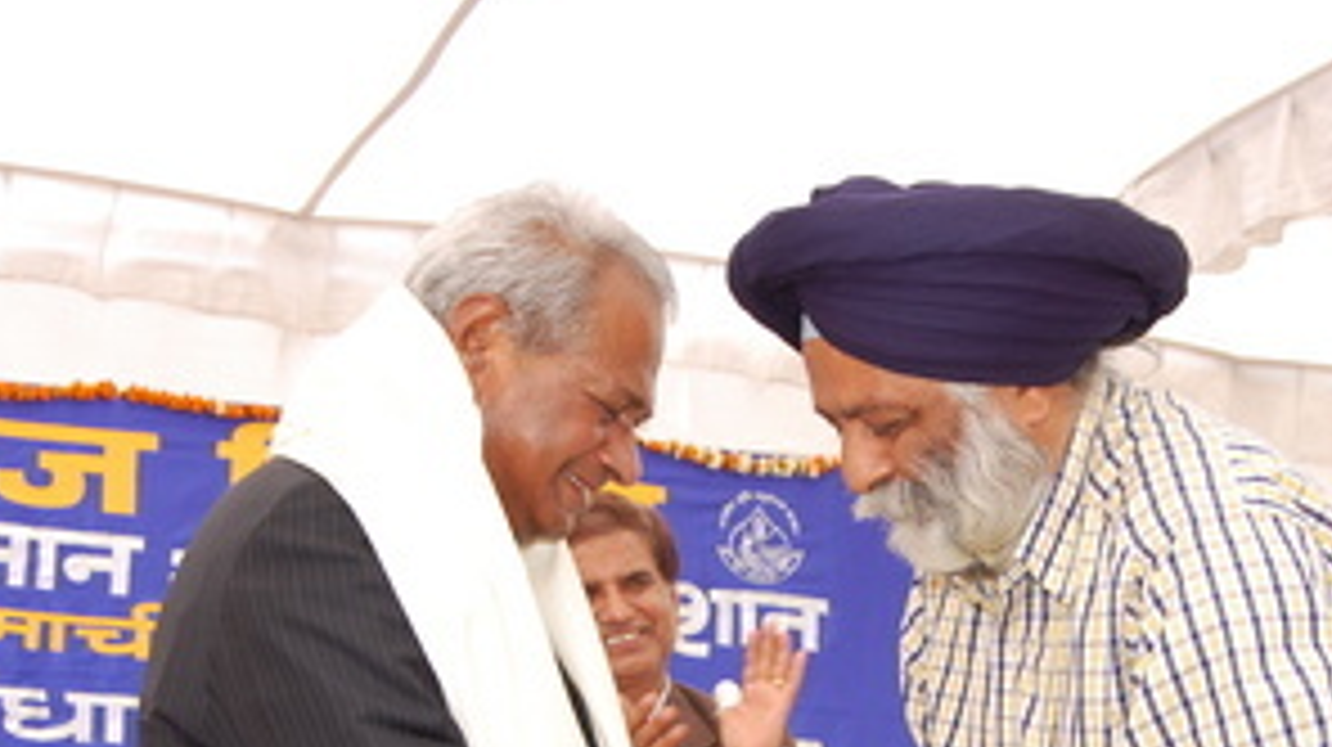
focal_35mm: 69
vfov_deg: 17.1
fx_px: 2435
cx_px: 752
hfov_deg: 30.6
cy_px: 716
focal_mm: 26
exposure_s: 1/125
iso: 200
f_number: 6.3
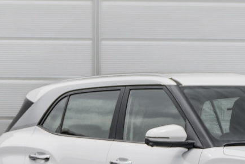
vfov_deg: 1.9
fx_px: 4849
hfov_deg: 2.9
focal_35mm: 712
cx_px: -38
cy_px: 106
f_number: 3.2
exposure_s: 1/800
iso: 100
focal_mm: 128
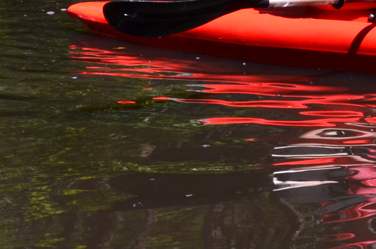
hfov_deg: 13.2
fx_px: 1490
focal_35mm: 143
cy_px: -78
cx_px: 641
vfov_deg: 9.4
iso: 180
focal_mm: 24
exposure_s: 1/125
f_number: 11
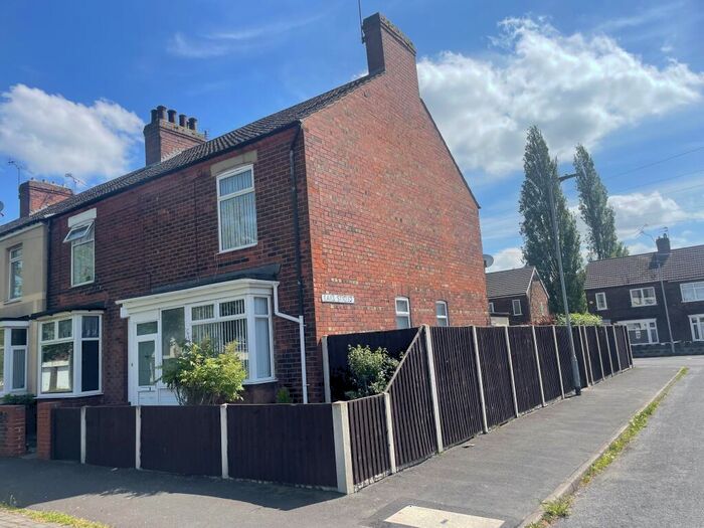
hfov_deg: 67.3
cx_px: 352
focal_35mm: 26
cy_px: 264
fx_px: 529
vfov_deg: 53.1
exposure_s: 1/3610
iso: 32
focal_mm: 4.2
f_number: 1.6
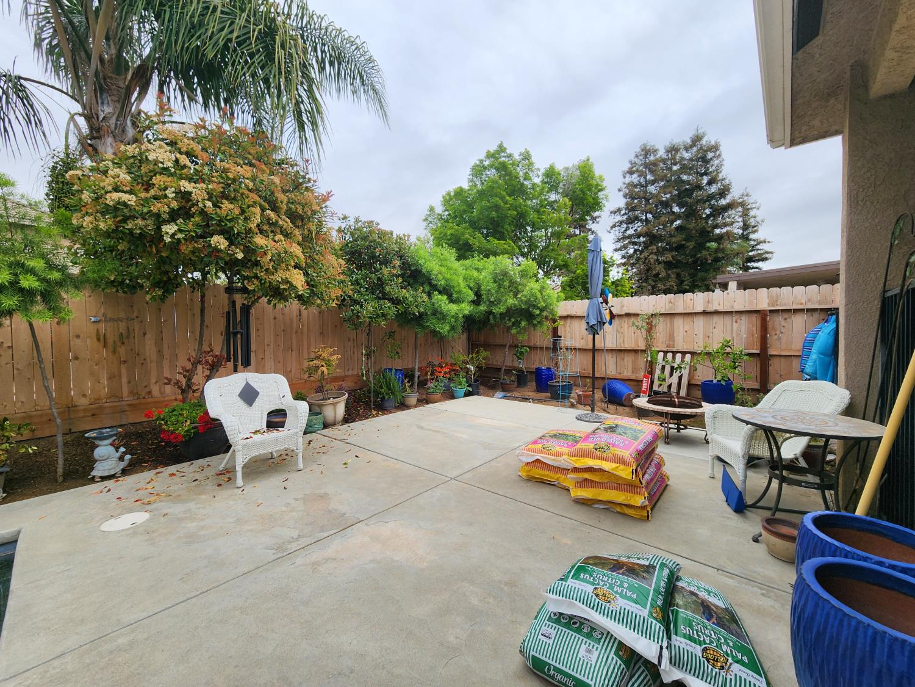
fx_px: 344
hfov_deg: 106.2
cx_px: 458
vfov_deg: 89.9
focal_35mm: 13
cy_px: 344
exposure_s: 1/857
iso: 50
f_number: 2.2
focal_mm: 2.2
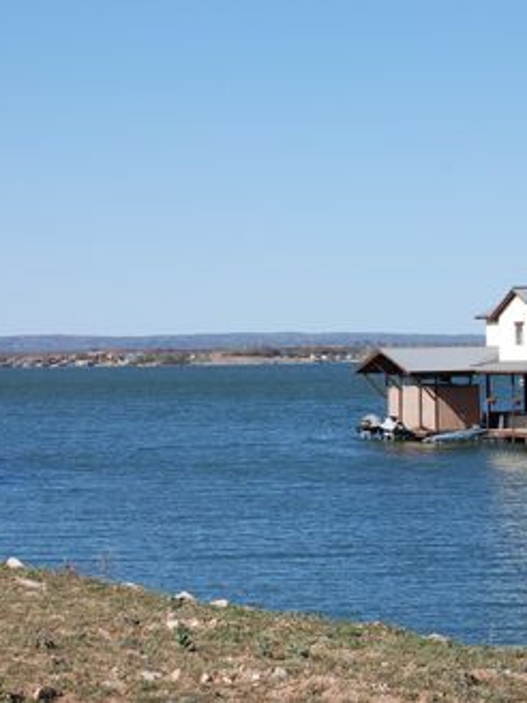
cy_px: 349
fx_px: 2451
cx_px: 234
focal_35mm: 121
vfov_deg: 16.3
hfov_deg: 12.3
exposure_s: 1/400
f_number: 10
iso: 200
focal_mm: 55
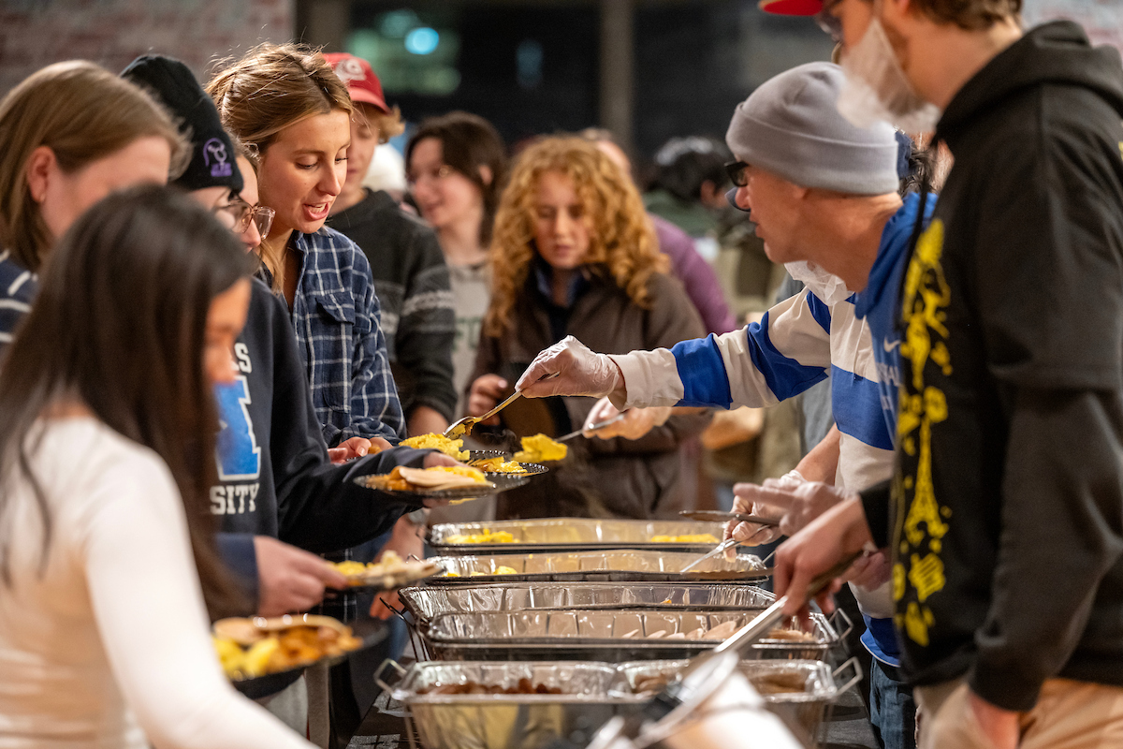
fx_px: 3743
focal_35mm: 120
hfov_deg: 17.1
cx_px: 562
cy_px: 374
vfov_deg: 11.4
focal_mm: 120
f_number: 2.8
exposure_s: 1/200
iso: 3200
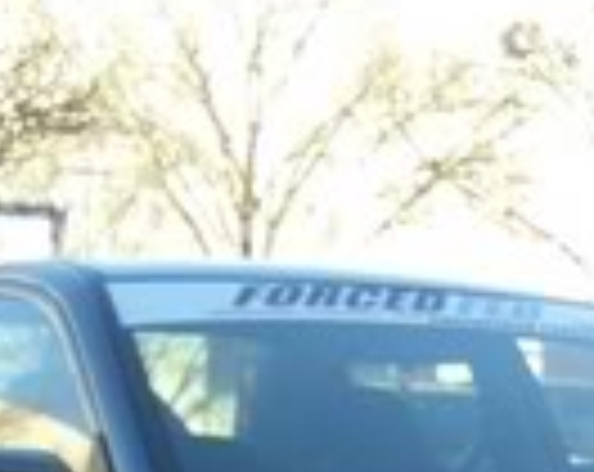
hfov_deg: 14.0
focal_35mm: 133
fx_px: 2333
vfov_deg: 11.1
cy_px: 733
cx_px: 760
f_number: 2.6
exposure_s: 1/320
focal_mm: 5.8
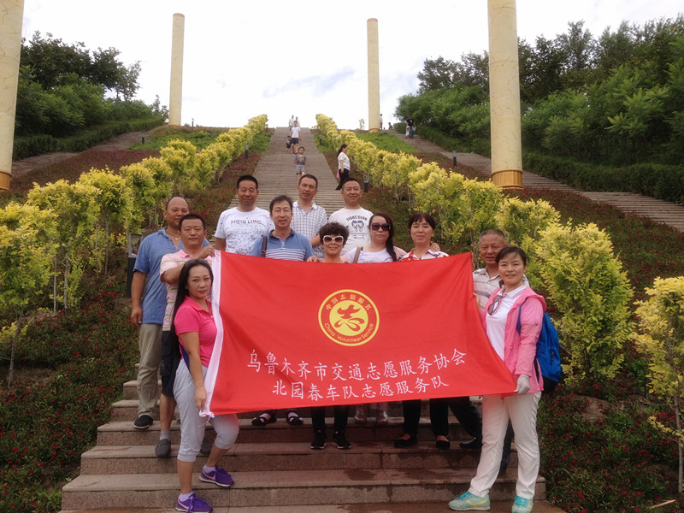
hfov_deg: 52.6
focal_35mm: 35
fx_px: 692
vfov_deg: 40.7
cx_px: 342
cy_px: 256
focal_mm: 4.28
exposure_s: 1/1104
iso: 50
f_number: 2.4
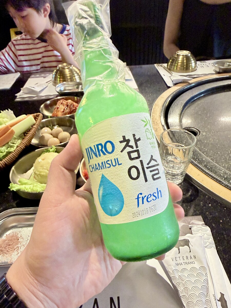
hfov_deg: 56.8
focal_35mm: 24
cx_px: 116
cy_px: 154
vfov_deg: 71.6
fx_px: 214
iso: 320
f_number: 2.2
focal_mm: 2.22
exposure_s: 1/50
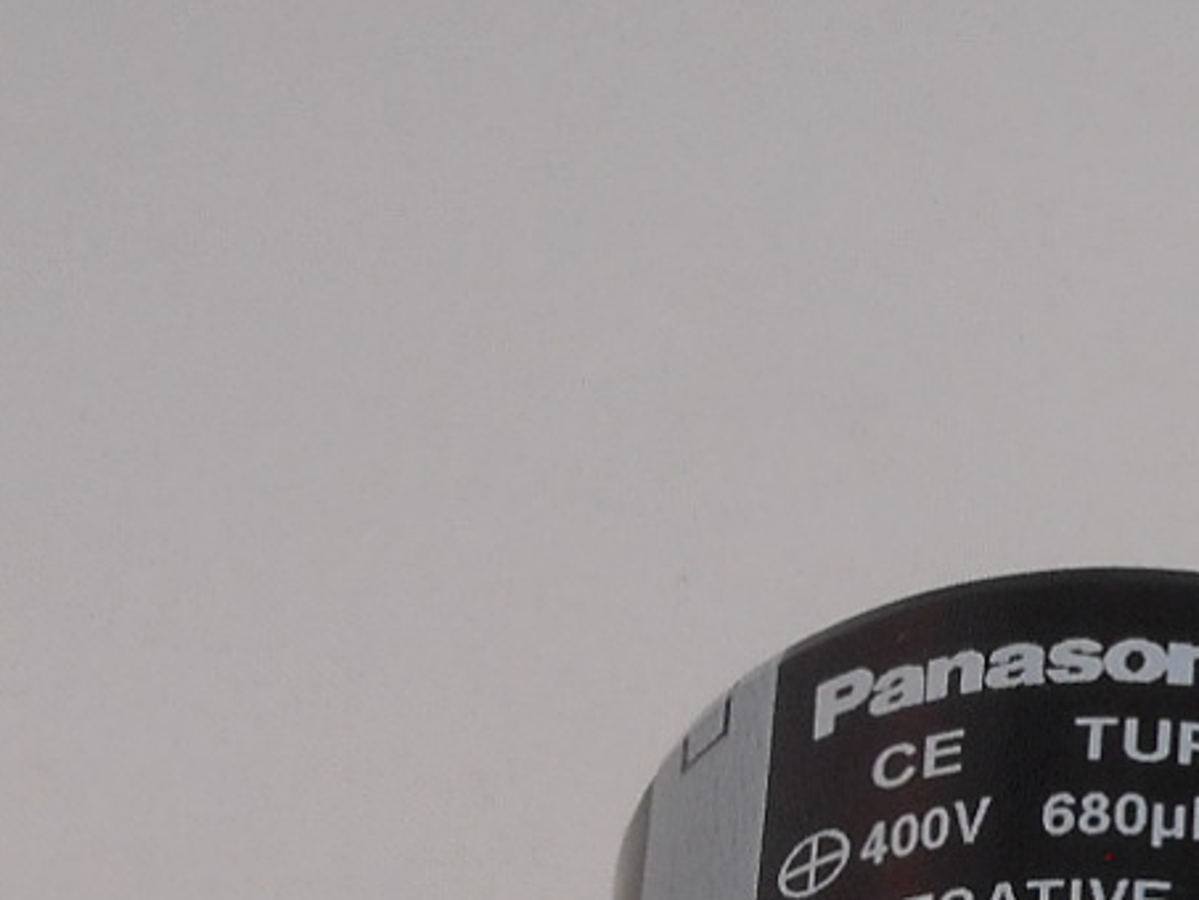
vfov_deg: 4.9
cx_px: 1188
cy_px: 1972
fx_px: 10255
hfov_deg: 6.7
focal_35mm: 296
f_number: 5.1
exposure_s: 1/30
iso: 100
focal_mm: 10.5
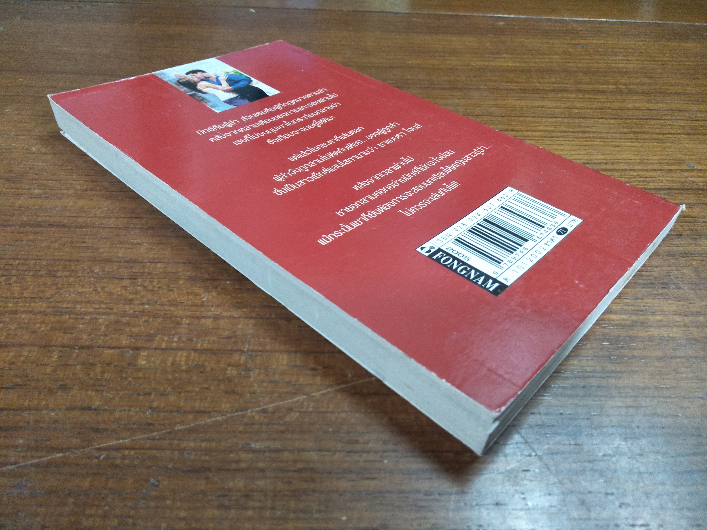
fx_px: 408
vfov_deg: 66.0
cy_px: 265
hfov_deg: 81.7
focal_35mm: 20
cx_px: 354
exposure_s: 1/33
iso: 390
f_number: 2.2
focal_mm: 3.46
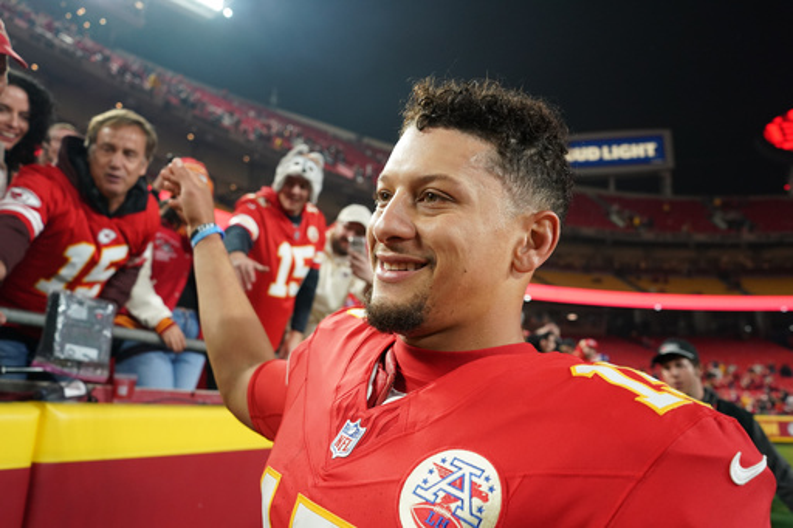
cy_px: 264
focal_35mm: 28
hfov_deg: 65.5
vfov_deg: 46.4
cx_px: 396
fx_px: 617
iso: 2500
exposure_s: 1/640
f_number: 4.5
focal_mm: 28
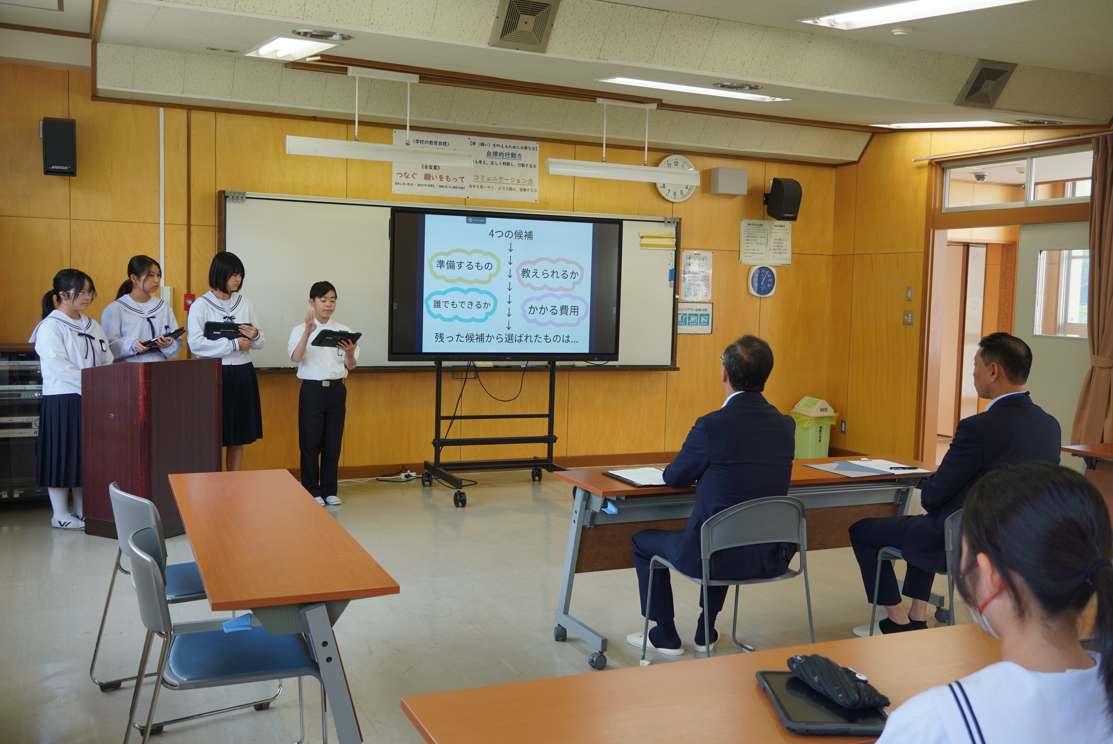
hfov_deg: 55.1
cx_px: 556
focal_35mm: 34
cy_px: 372
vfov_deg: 38.4
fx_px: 1067
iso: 100
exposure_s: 1/40
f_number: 4
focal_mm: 23
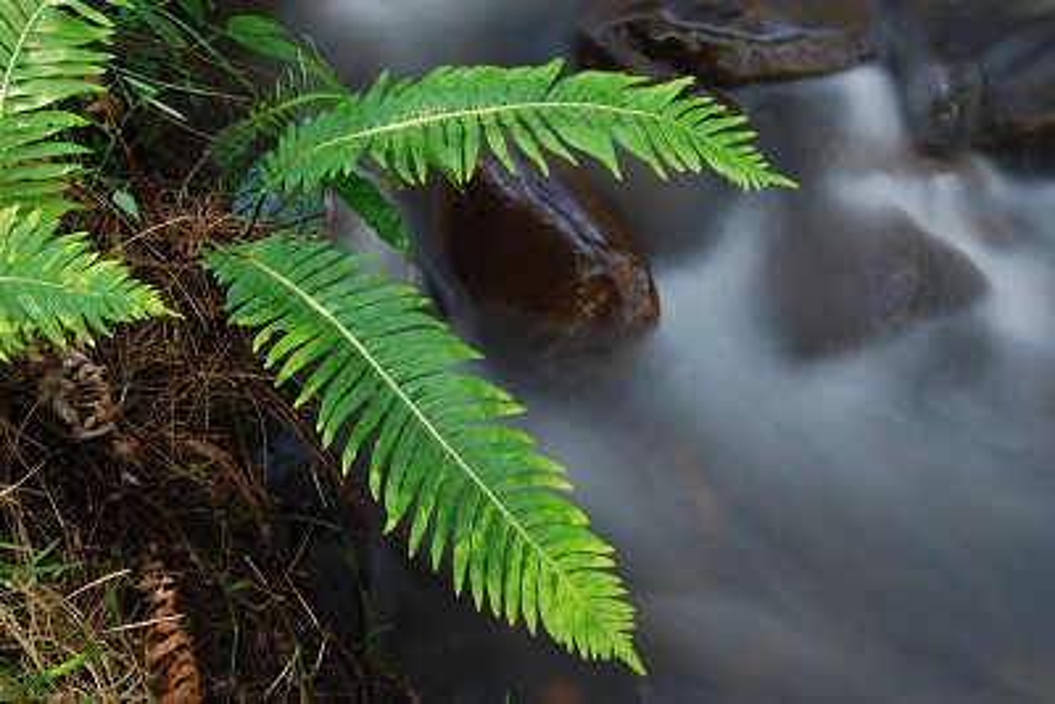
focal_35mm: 39
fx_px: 1143
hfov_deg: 49.5
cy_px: 352
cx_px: 528
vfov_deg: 34.2
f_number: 25
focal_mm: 26
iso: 100
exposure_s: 7.1
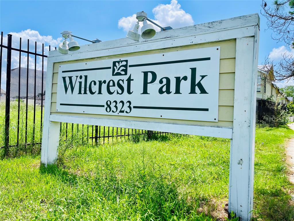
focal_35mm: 25
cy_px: 110
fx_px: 212
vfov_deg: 54.9
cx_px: 147
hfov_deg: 69.4
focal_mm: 5.1
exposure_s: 1/2660
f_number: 1.6
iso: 32
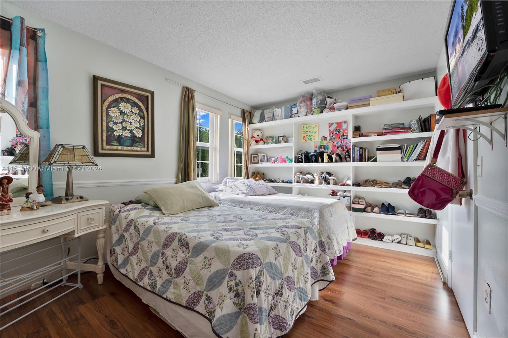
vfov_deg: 81.2
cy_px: 169
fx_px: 198
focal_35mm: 14
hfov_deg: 104.3
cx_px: 254
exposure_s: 1/3
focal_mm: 14
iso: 100
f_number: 9
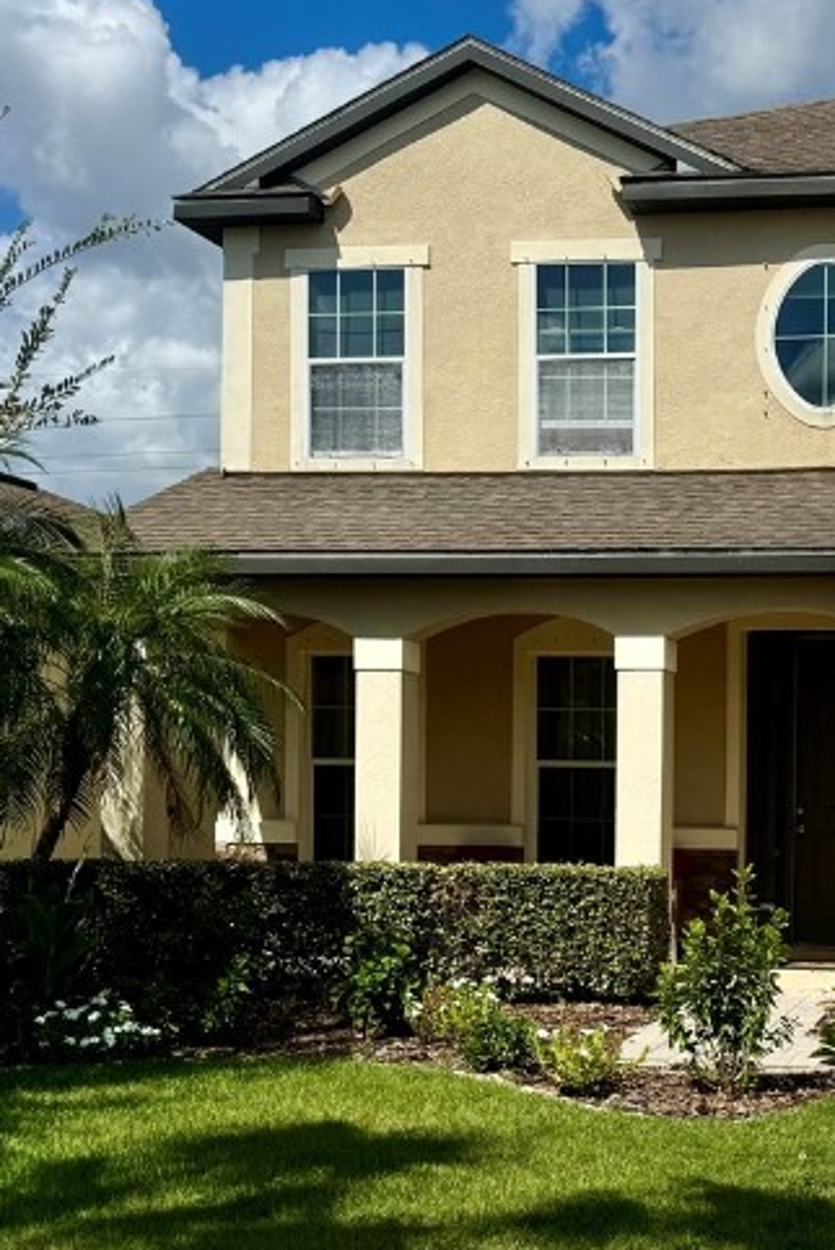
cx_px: 845
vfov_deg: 37.2
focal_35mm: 53
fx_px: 1841
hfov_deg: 24.3
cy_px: 814
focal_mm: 6.76
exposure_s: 1/10417
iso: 80
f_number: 1.78
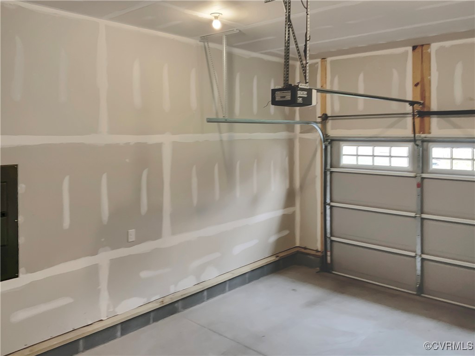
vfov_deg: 48.2
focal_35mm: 29
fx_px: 398
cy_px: 178
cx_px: 238
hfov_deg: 61.7
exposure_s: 1/12
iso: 16
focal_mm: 3
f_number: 1.8
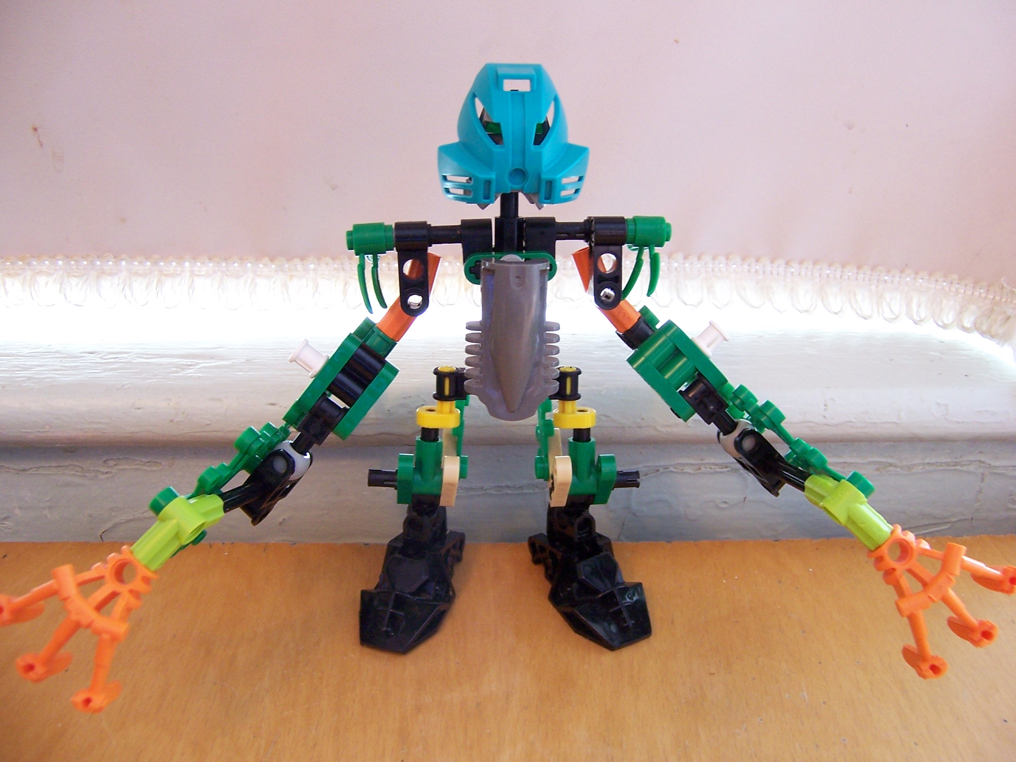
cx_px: 508
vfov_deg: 42.9
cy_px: 381
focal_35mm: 33
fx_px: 969
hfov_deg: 55.4
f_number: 3.4
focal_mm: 5.5
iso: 140
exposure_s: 1/15
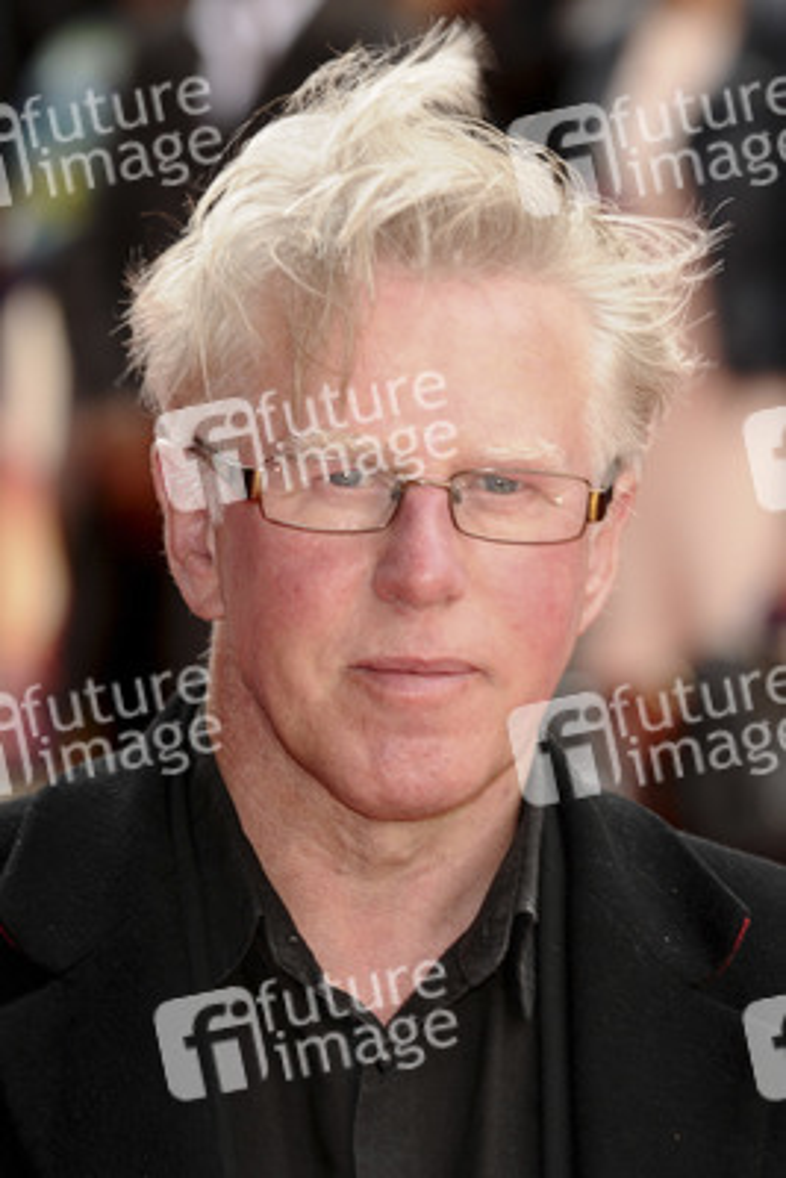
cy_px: 589
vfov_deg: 10.2
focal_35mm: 202
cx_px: 393
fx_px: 6626
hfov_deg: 6.8
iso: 320
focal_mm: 135
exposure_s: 1/200
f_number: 5
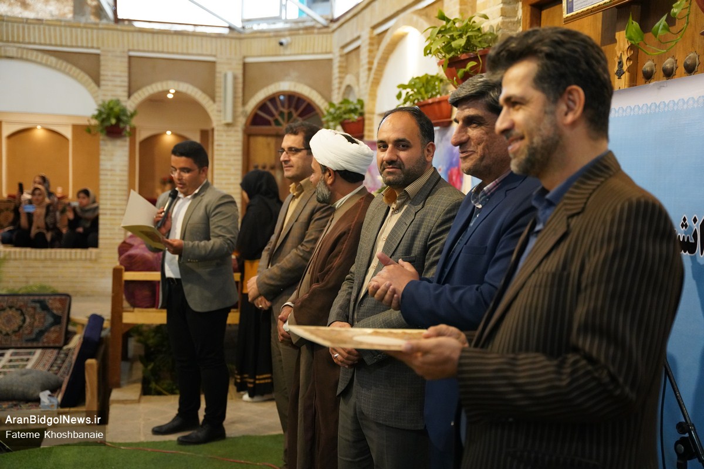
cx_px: 352
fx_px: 880
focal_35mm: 45
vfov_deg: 29.9
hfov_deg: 43.6
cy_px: 234
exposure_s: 1/250
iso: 5000
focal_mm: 45
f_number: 2.8
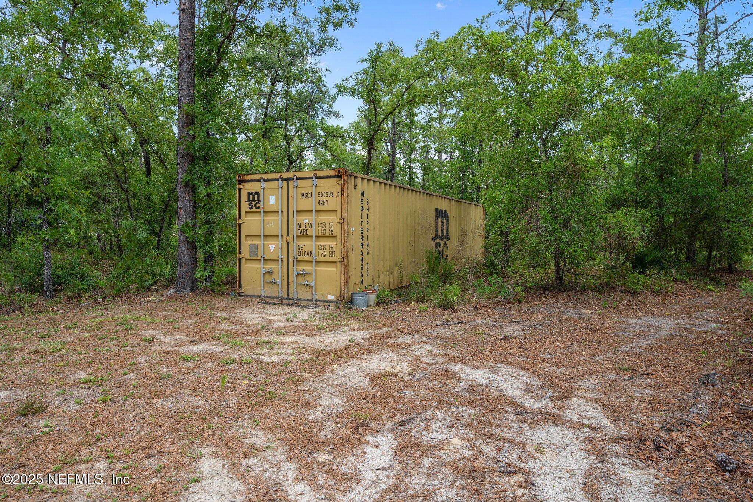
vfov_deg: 57.2
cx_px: 376
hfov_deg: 78.6
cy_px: 251
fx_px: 460
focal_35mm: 22
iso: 400
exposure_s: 1/125
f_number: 8
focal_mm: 22
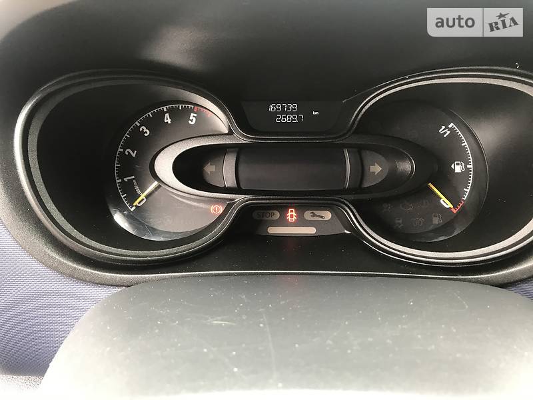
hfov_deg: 63.4
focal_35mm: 28
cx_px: 266
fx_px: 431
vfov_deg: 49.7
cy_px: 200
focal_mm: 4
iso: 32
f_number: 1.8
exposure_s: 1/24
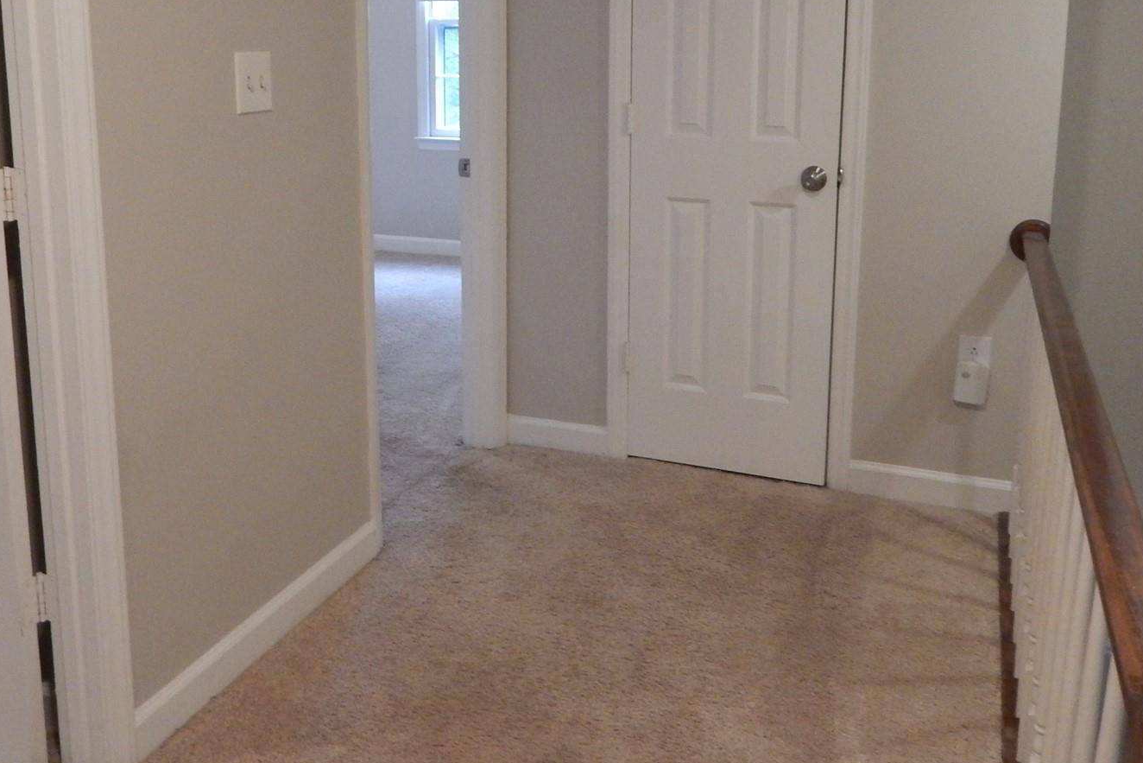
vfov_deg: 35.4
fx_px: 1175
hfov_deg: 51.7
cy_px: 230
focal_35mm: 37
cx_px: 479
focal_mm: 4
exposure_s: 1/25
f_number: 3
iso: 400
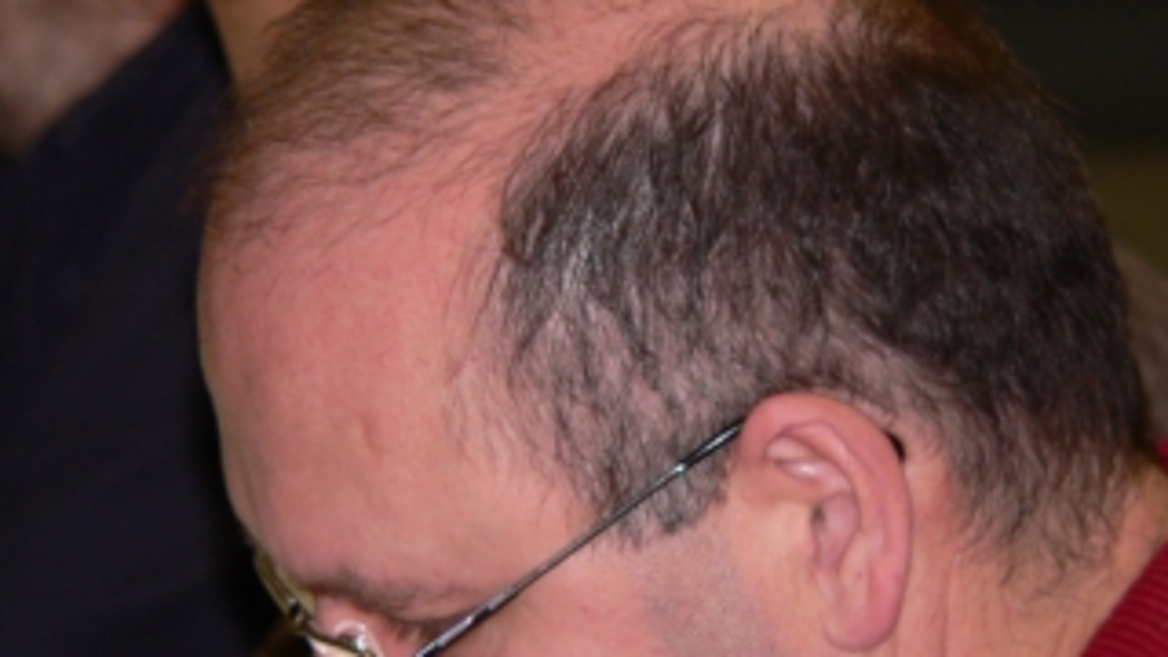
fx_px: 12543
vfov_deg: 3.0
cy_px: 482
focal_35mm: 405
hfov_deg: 5.3
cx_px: 642
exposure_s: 1/60
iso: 100
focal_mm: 38.6
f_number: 2.8
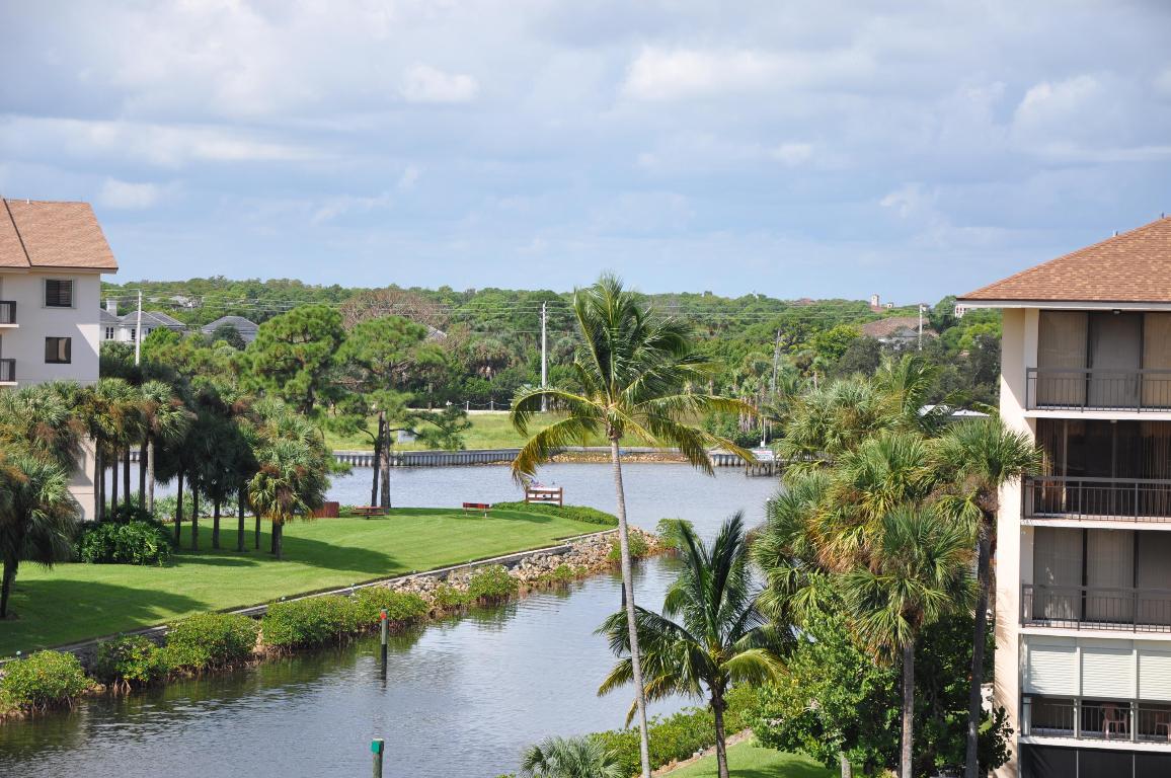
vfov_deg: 12.1
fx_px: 3655
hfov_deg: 18.2
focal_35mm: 112
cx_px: 586
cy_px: 389
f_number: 6.3
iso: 200
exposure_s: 1/640
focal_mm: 75
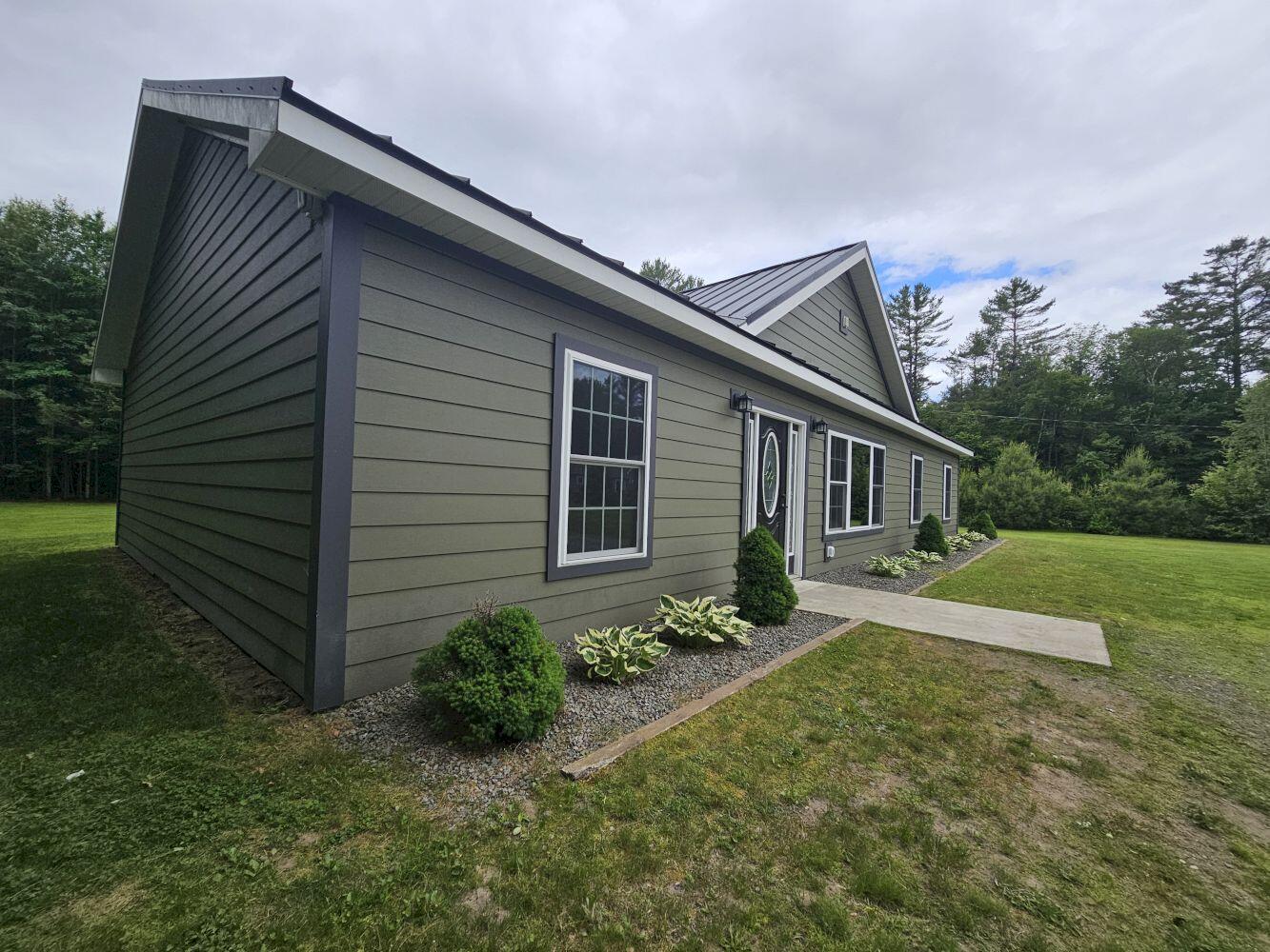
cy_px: 476
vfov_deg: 89.9
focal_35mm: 13
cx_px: 635
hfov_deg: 106.2
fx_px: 477
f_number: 2.2
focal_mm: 2.2
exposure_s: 1/1681
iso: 50
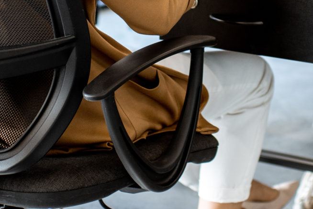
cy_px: -40
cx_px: 161
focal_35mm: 137
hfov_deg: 15.0
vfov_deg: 9.9
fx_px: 1192
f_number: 2.2
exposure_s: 1/200
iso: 400
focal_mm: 35
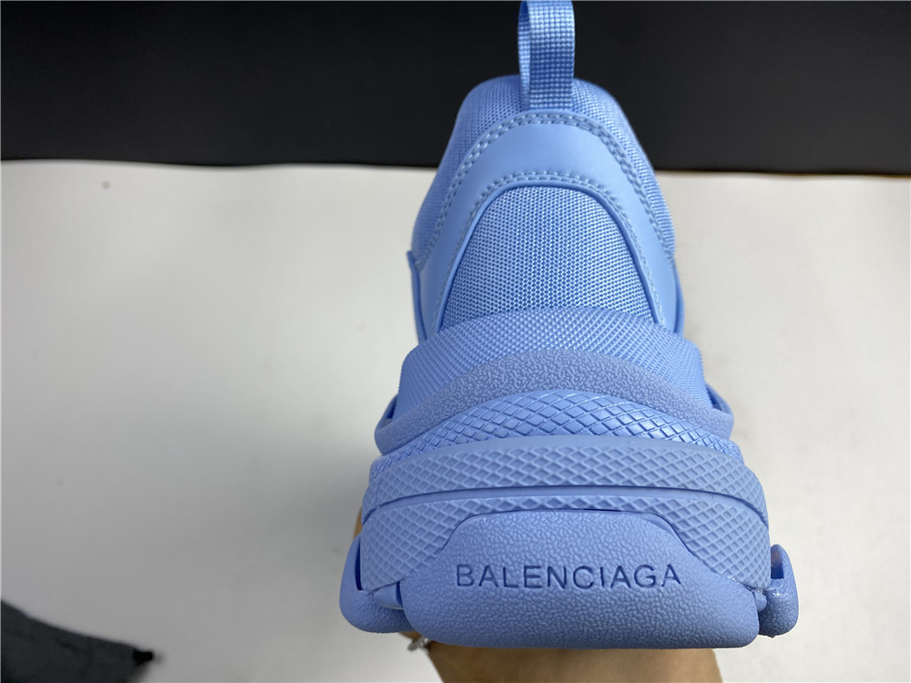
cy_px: 342
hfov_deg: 67.3
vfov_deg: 53.1
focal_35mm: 26
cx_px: 456
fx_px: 684
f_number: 1.8
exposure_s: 1/100
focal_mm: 4.25
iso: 32
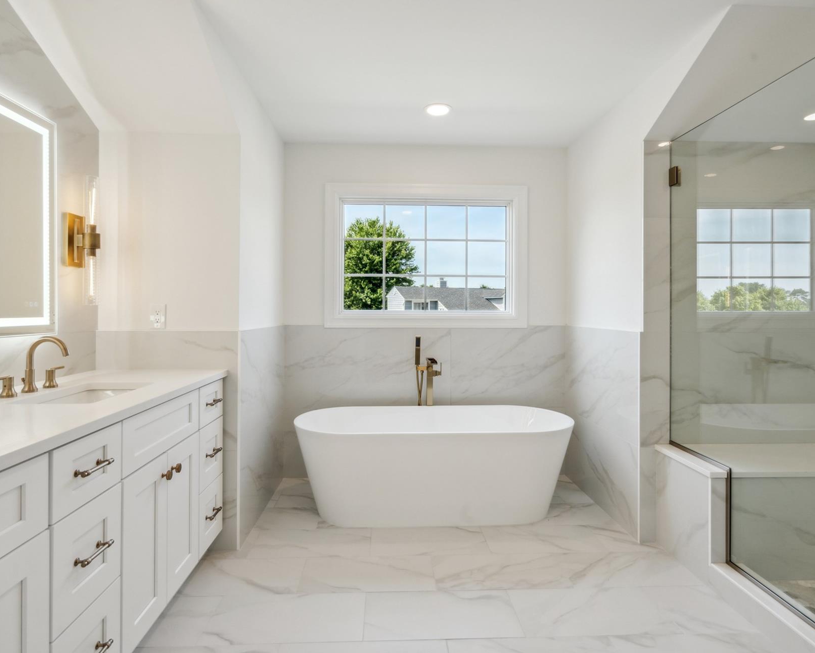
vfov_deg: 70.9
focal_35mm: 19
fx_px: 458
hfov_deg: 83.3
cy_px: 323
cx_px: 408
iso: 320
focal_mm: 16
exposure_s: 1/80
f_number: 10
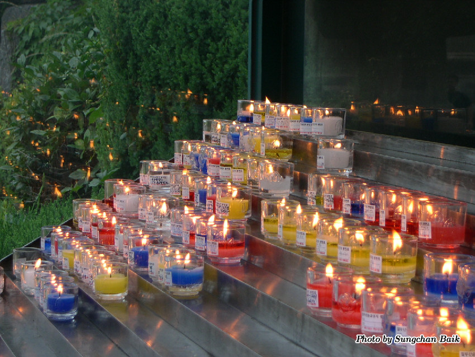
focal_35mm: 114
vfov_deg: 13.0
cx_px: 238
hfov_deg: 17.3
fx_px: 1565
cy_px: 178
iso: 100
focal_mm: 24
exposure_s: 1/43.4
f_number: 4.9
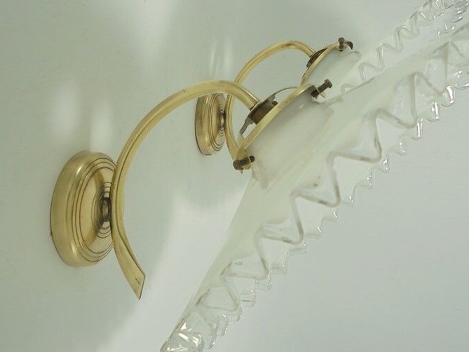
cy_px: 169
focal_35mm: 39
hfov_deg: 47.7
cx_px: 268
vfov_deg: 36.8
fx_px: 528
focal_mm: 5.3
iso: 100
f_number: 3.7
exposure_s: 1/100
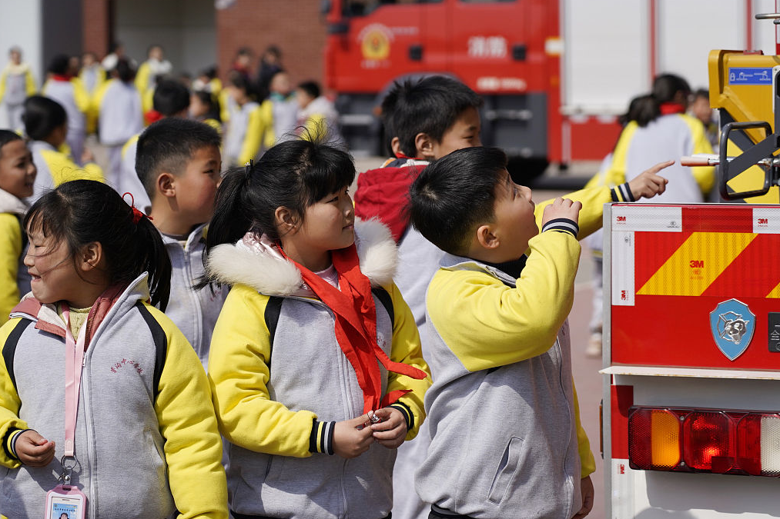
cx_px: 404
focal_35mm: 122
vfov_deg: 11.2
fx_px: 2643
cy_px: 271
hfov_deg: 16.8
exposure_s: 1/3200
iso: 200
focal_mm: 103
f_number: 4
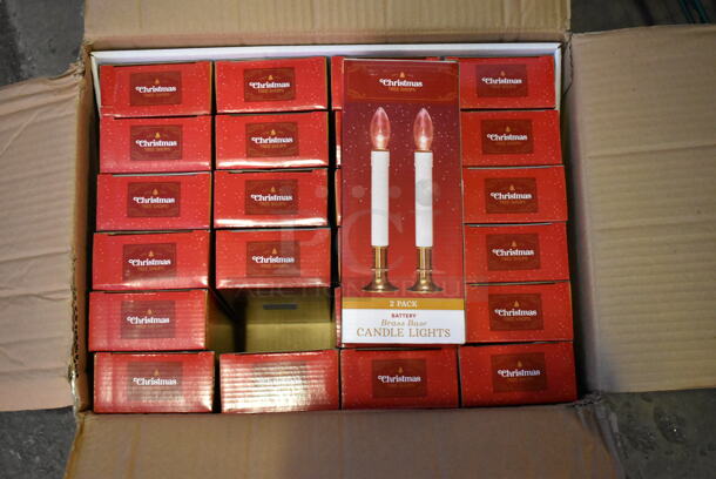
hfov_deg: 41.1
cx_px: 358
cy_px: 240
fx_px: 956
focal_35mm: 48
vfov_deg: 28.1
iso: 5600
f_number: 4.5
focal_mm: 32
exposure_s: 1/125
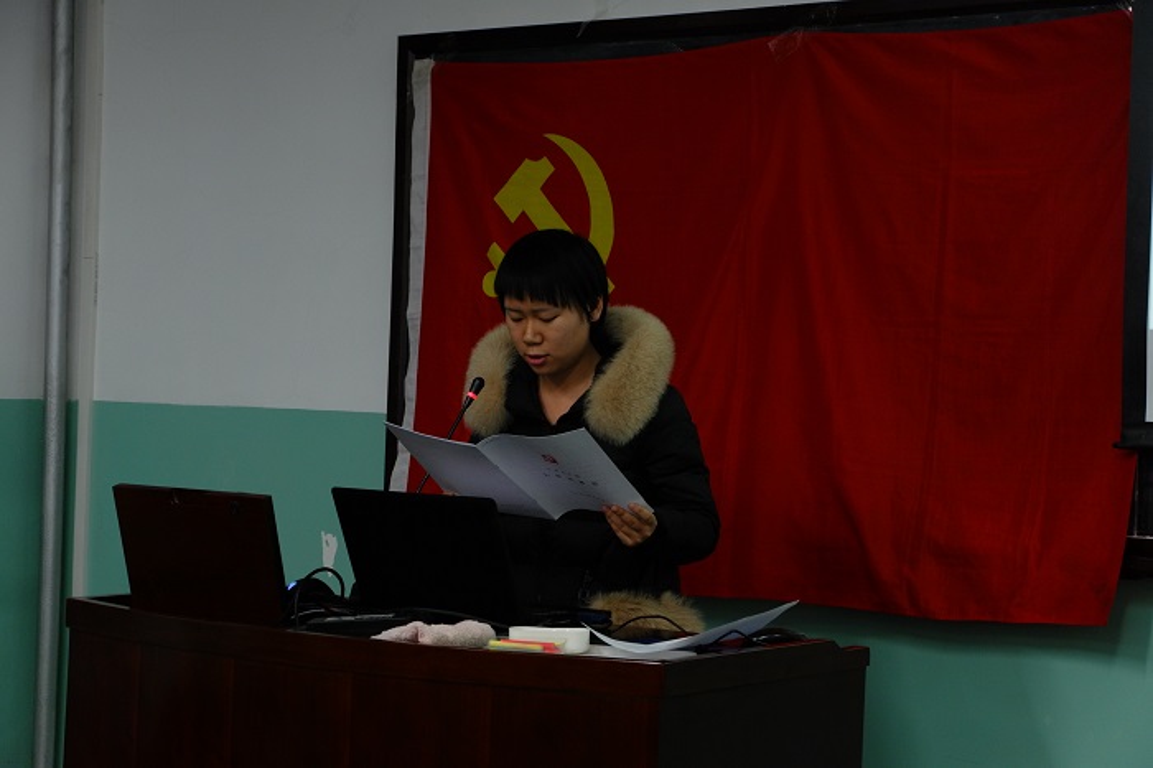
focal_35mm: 75
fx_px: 2401
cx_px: 576
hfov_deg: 27.0
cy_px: 384
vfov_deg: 18.2
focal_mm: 50
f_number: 5.6
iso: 800
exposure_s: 1/30
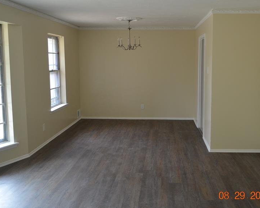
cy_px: 92
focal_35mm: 36
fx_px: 277
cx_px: 153
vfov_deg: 41.1
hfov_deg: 50.0
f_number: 4
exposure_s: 1/60
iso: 560
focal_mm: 18
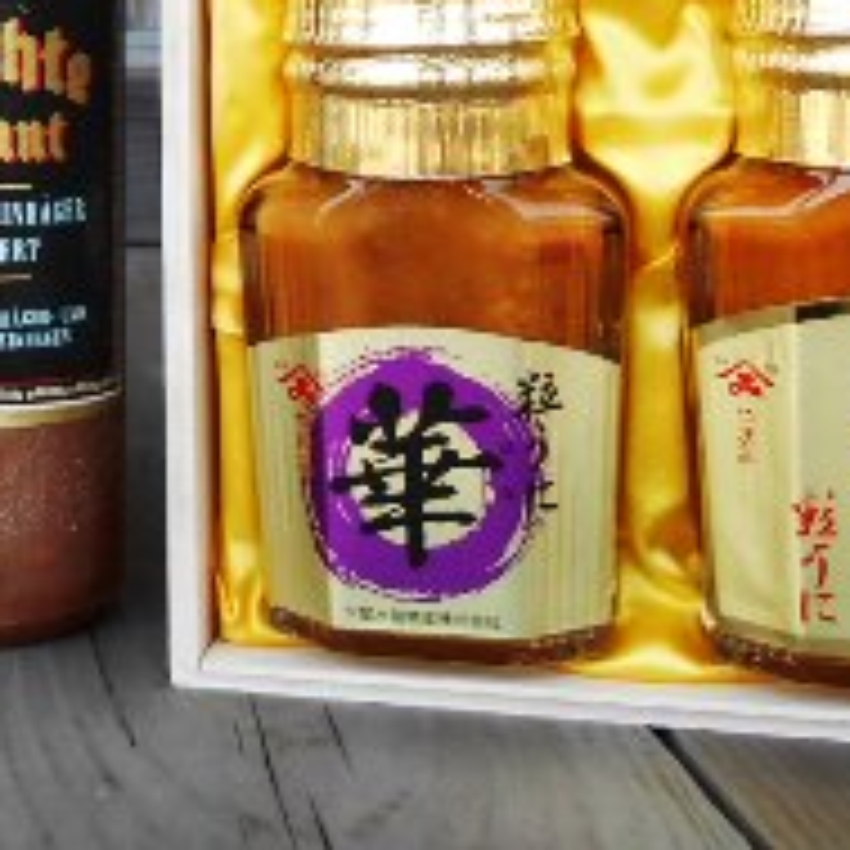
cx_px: -90
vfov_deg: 21.6
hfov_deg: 21.1
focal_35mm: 78
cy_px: 63
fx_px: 2167
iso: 80
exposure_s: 1/80
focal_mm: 4.6
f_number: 3.2
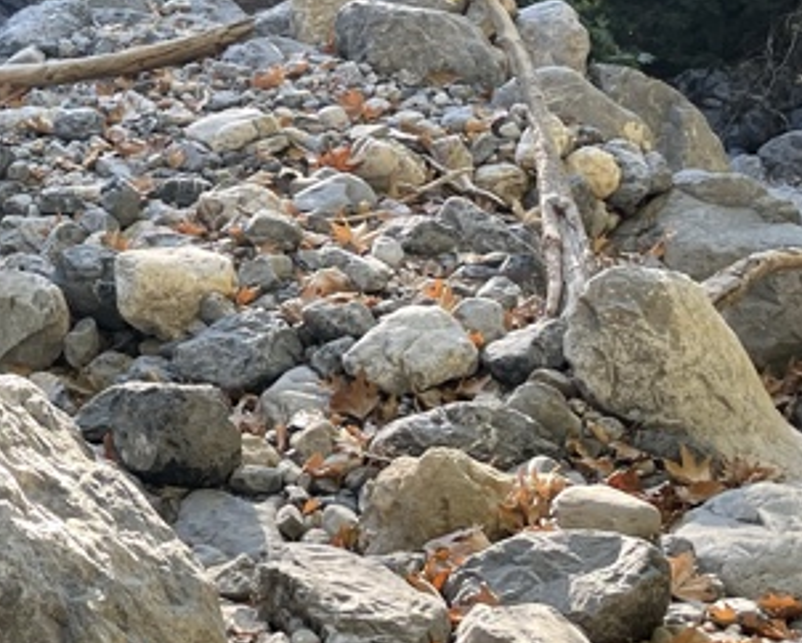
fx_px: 2043
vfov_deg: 17.6
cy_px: 43
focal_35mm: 86
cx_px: -255
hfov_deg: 20.2
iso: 32
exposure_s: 1/159
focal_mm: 4.2
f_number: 1.6
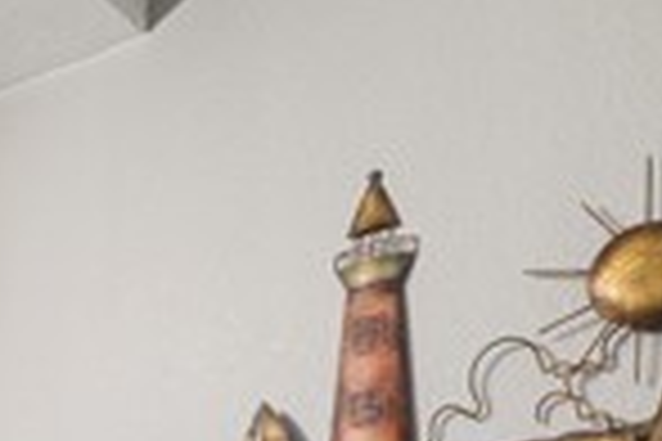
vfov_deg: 15.3
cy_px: 848
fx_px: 1361
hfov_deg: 25.1
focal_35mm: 74
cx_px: -90
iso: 100
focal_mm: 17
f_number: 9
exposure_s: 13
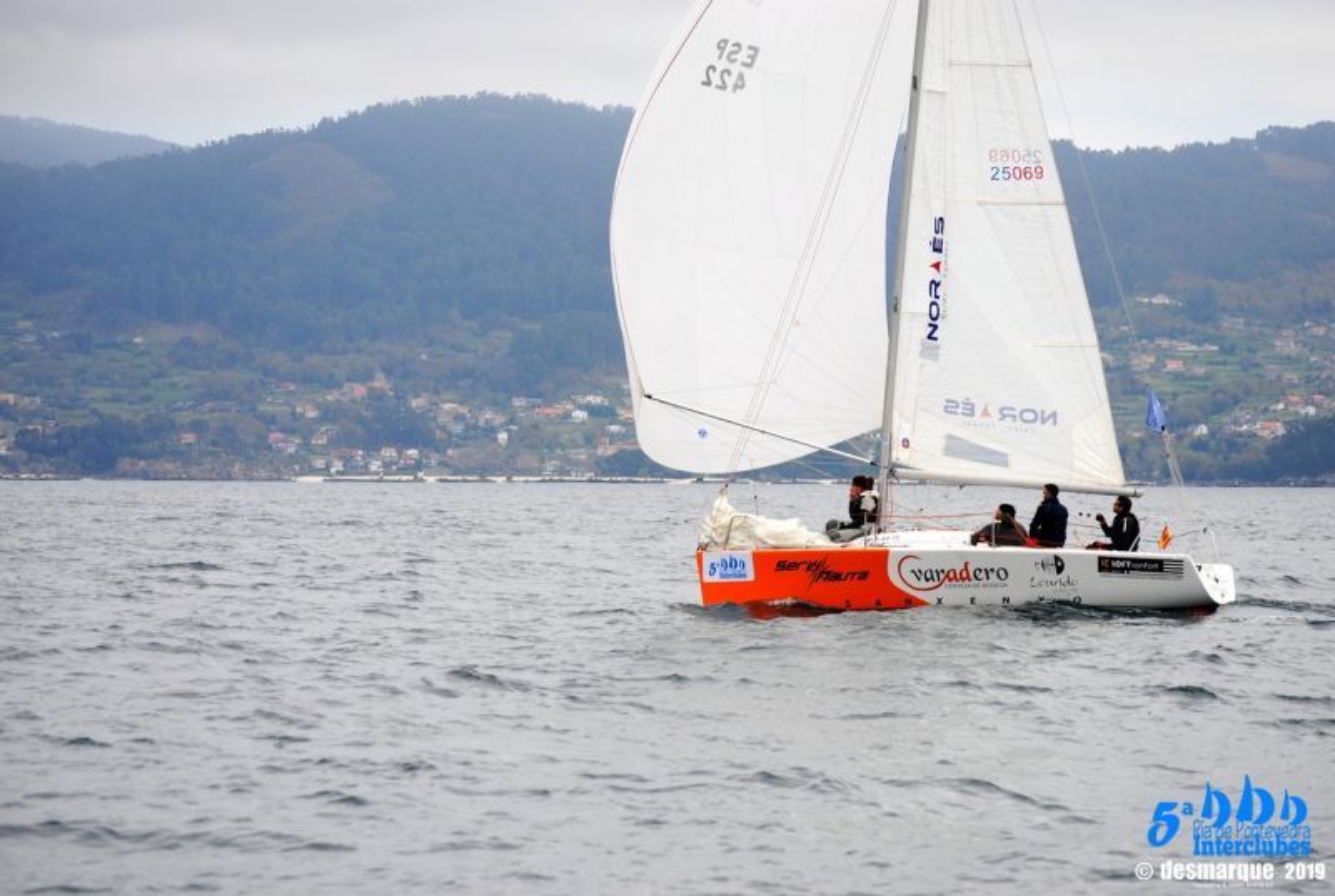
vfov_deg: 10.8
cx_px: 668
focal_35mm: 128
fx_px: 4738
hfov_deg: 16.0
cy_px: 448
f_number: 5.6
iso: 100
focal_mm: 85
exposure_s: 1/500
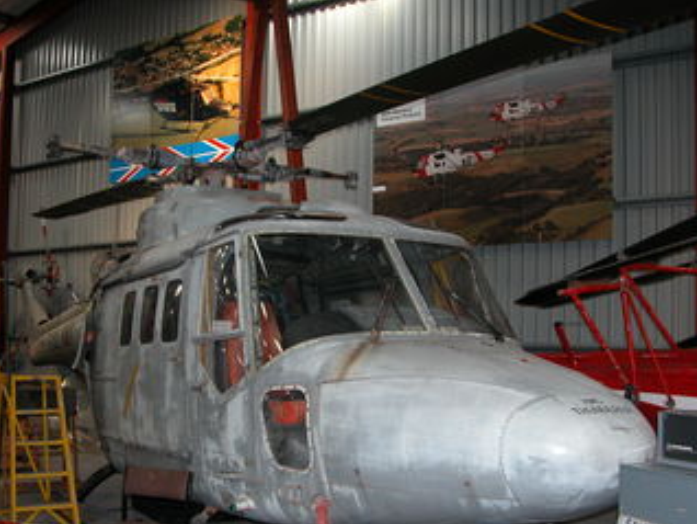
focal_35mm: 44
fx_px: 887
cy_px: 309
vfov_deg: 32.8
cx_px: 318
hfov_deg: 42.9
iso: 200
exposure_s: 1/60
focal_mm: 8.9
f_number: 2.8
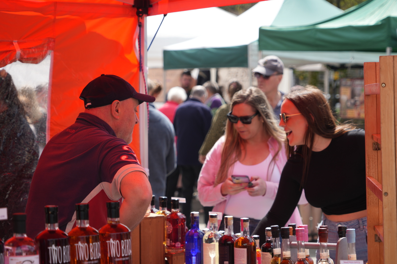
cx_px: 198
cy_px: 132
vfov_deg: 12.9
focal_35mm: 106
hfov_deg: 19.3
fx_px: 1169
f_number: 6.3
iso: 100
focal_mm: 106
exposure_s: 1/250
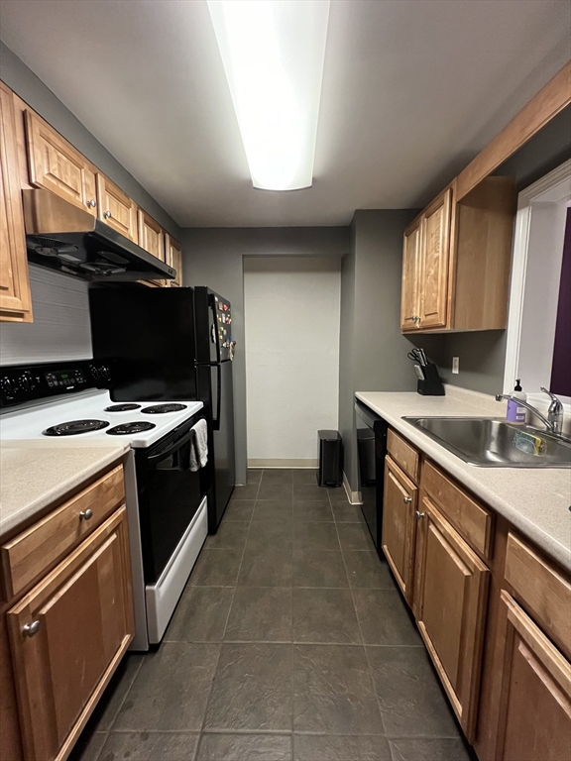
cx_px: 286
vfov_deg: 106.2
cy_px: 380
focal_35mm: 13
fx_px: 286
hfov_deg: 89.9
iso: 500
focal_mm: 1.57
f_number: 1.8
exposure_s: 1/55
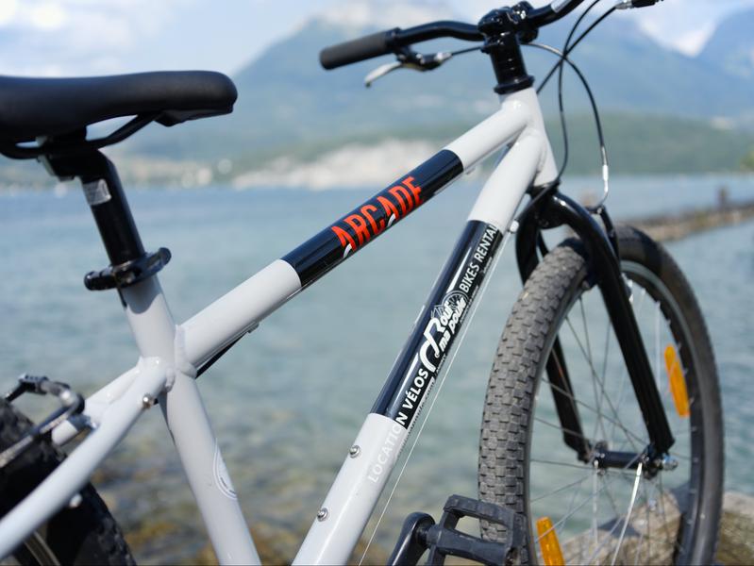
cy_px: 283
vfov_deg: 36.0
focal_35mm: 40
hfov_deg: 46.8
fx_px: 872
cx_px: 377
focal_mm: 50
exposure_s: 1/1000
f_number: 3.5
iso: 125
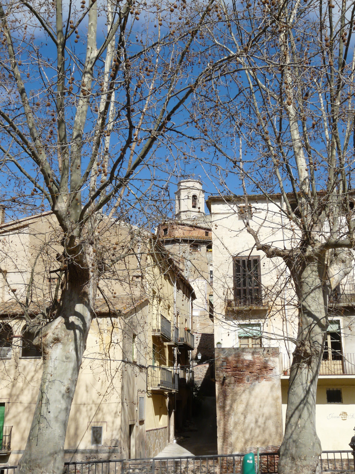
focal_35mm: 47
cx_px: 178
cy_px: 237
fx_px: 643
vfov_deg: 40.4
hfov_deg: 30.9
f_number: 7.1
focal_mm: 7.7
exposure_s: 1/500
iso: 100
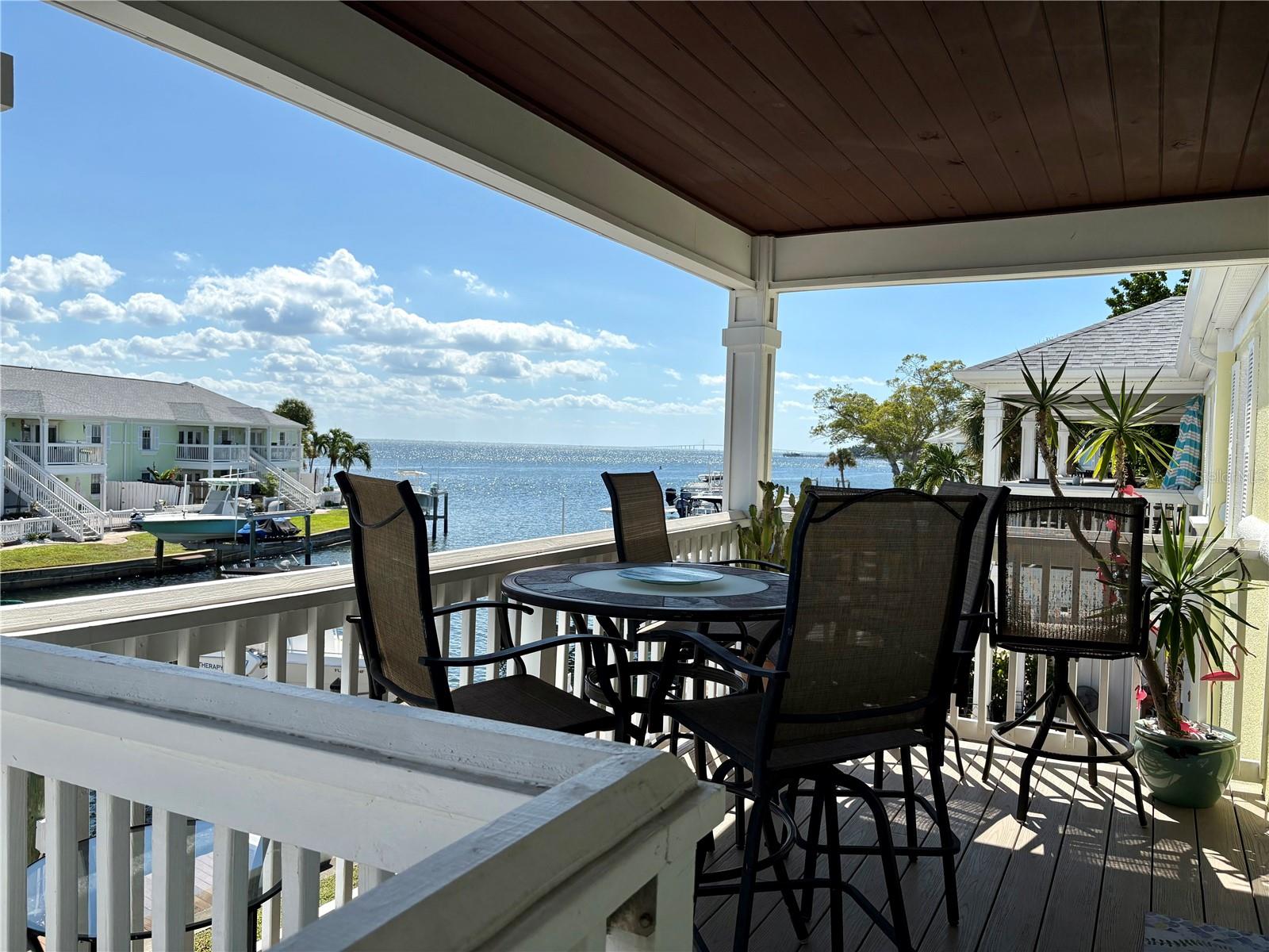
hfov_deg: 67.3
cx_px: 634
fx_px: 953
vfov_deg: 53.1
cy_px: 476
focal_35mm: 26
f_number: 1.6
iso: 50
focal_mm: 5.96
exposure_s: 1/5348
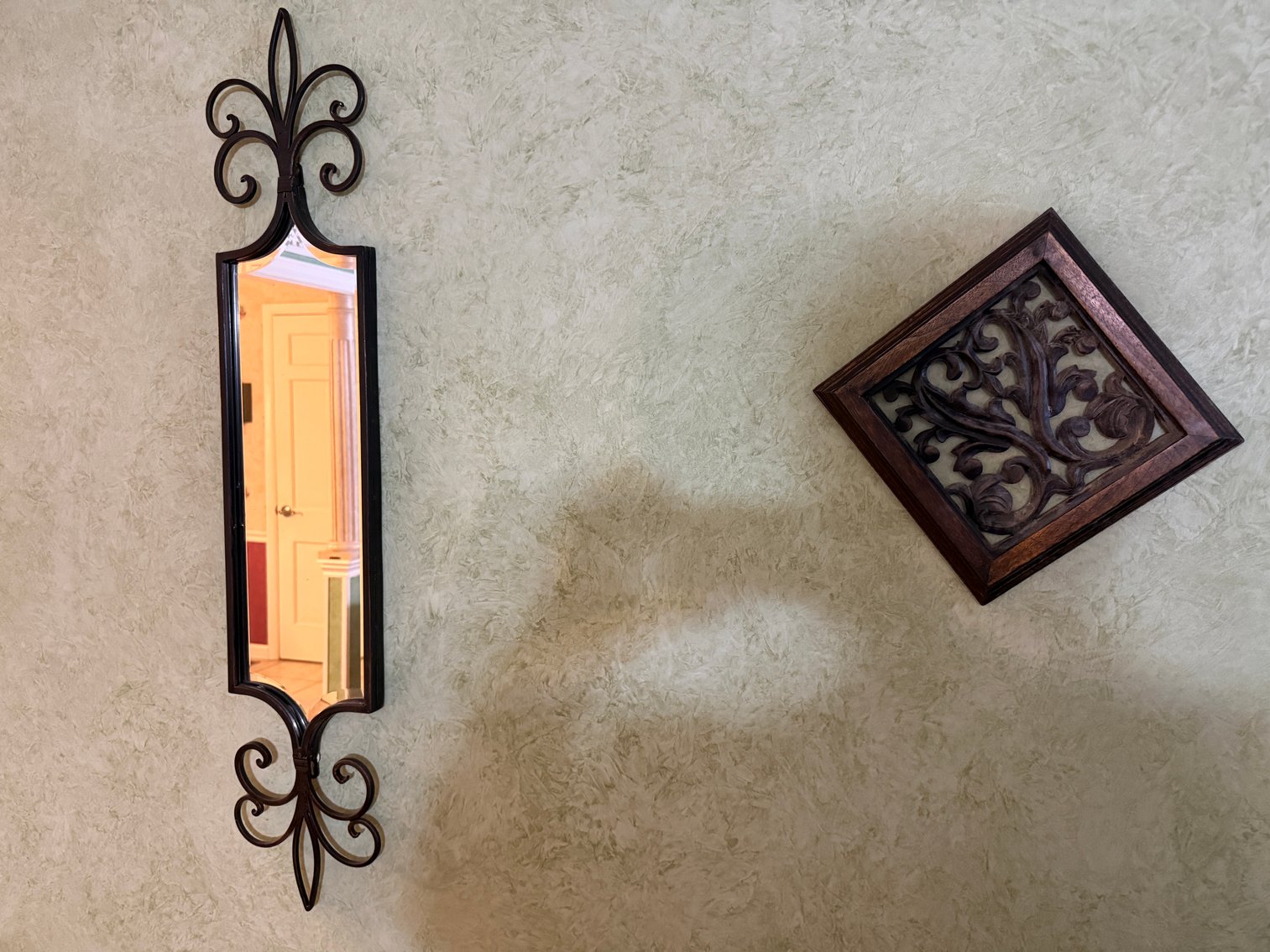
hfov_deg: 71.6
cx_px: 635
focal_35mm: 24
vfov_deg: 56.8
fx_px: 881
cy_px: 476
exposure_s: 1/40
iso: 800
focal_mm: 6.76
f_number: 1.78
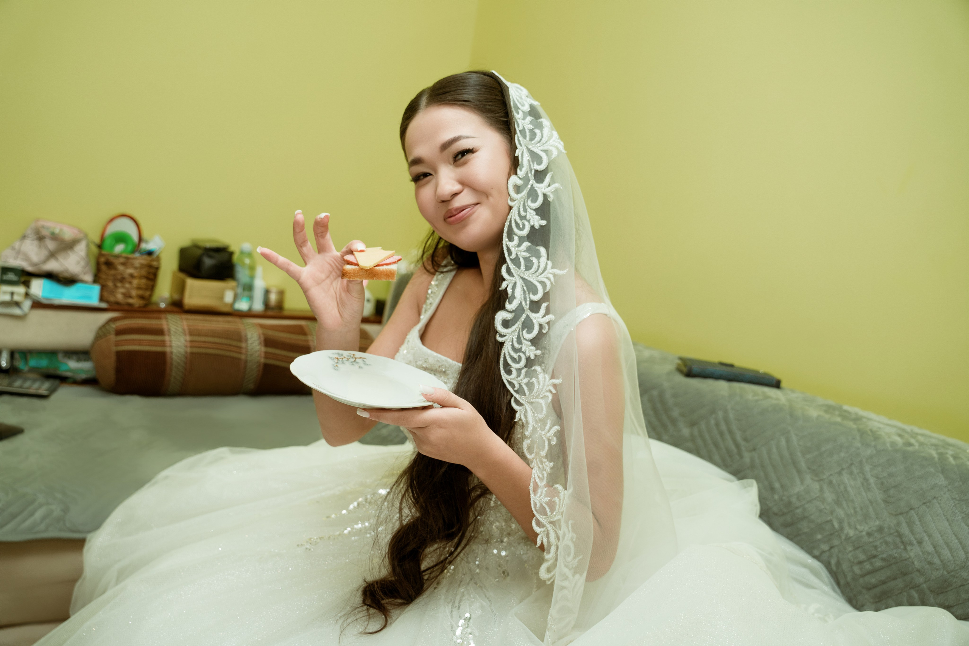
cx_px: 484
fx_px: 969
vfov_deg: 36.9
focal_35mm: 36
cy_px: 323
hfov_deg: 53.1
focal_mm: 36
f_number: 4.5
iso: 640
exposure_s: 1/160
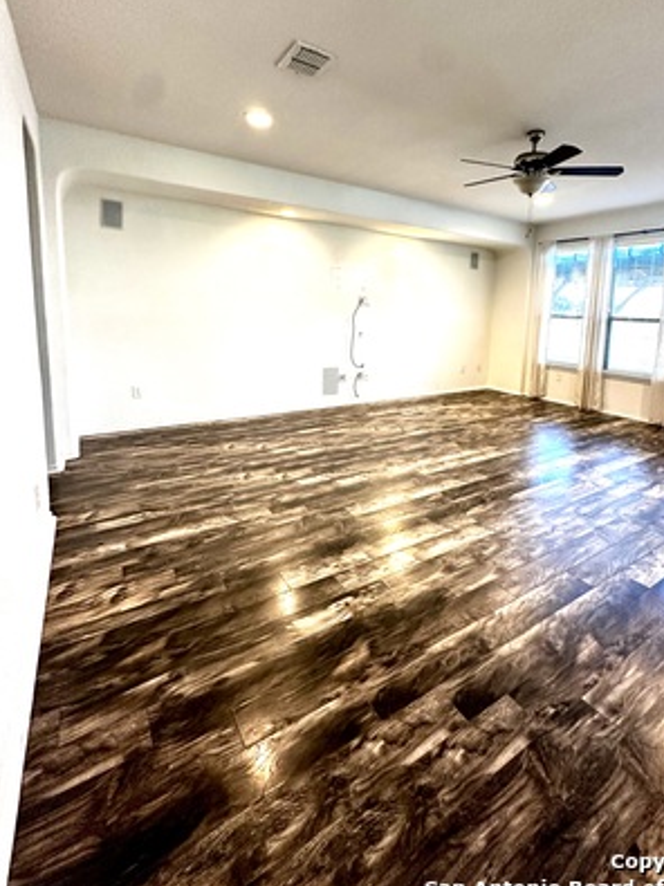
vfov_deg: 90.1
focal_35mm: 17
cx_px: 386
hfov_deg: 74.2
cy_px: 363
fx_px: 435
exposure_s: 1/120
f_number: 2.2
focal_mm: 2.22
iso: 250
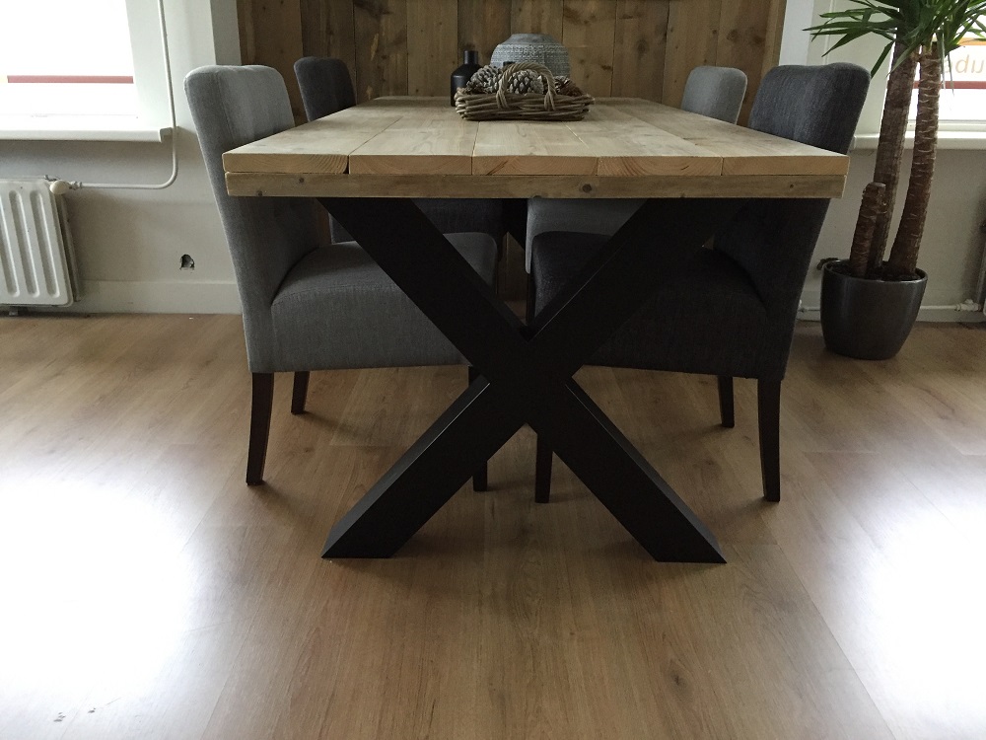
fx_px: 826
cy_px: 370
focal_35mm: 29
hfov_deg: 61.7
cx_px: 493
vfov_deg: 48.2
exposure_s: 1/20
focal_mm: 4.15
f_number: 2.2
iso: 250
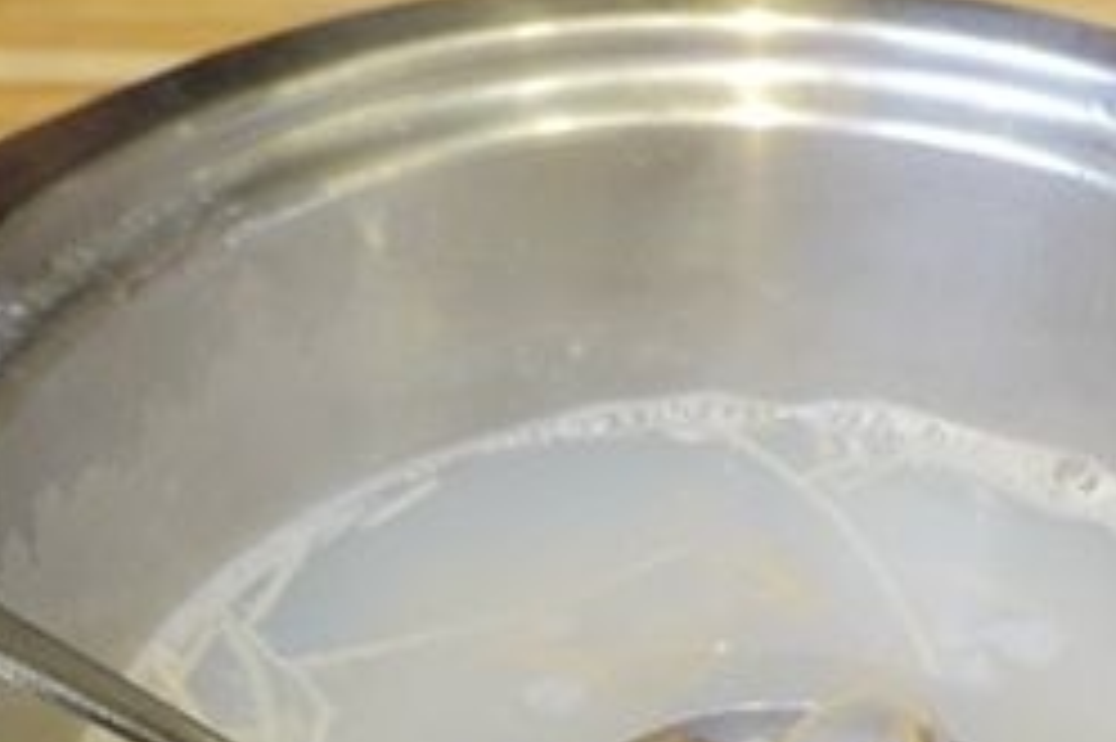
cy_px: 780
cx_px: 783
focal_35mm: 63
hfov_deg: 31.5
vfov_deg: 20.7
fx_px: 1952
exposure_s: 1/30
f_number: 2.8
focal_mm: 9
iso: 250
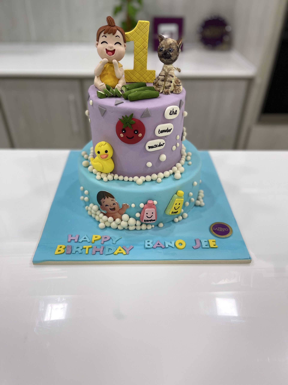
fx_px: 288
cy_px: 192
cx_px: 144
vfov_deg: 67.3
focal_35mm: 26
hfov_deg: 53.1
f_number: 1.6
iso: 80
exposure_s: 1/100
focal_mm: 5.1
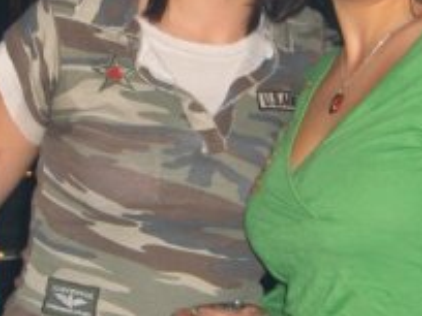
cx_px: 130
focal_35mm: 135
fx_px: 1646
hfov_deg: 14.6
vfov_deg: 11.0
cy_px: 91
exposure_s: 1/60
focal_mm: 9.5
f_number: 3.1
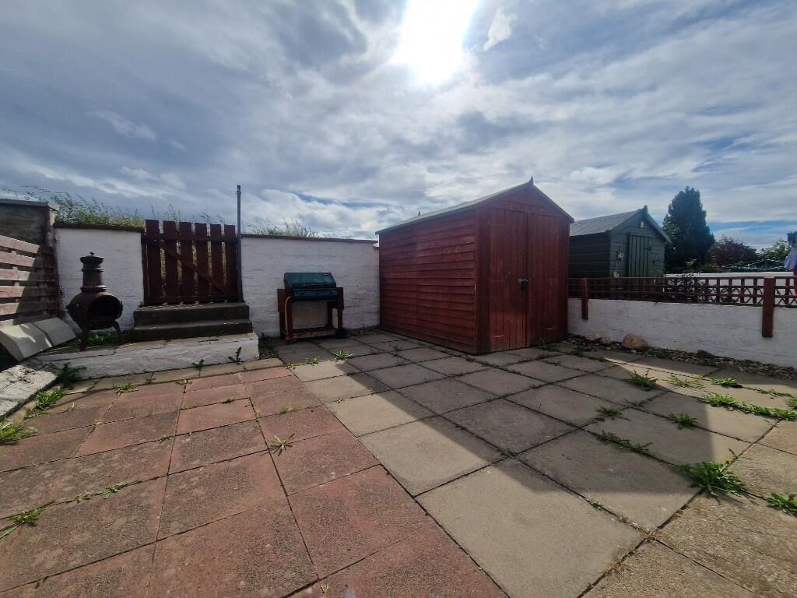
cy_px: 299
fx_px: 299
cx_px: 398
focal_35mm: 13
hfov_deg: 106.2
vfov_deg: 89.9
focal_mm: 2.2
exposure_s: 1/5824
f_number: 2.2
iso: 50
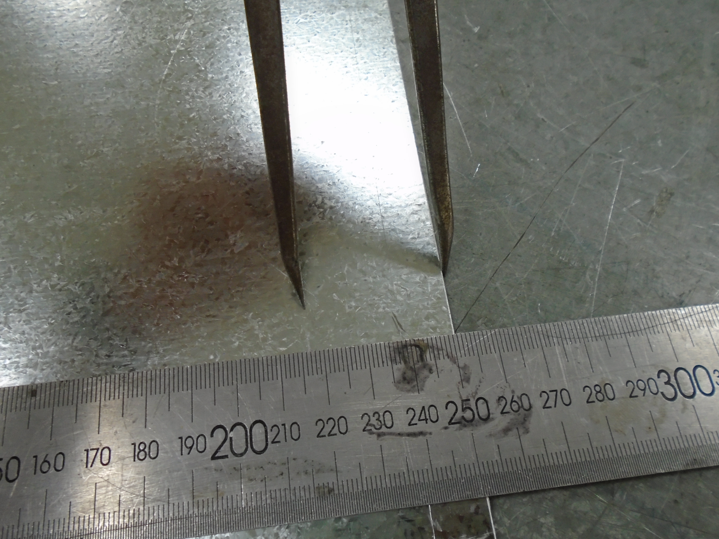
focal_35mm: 27
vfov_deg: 51.4
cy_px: 268
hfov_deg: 65.3
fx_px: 561
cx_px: 357
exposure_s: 1/30
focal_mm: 4.6
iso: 160
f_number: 3.2
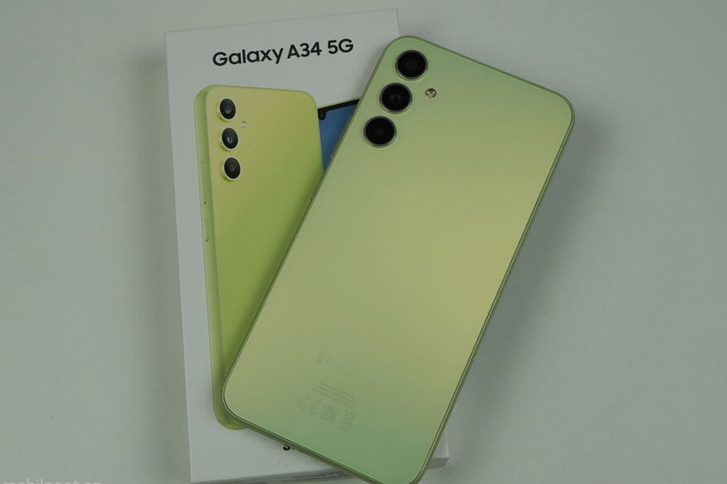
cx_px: 351
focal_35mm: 45
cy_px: 246
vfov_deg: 29.8
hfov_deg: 43.6
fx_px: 908
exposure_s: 1/160
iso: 400
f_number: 8
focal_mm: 41
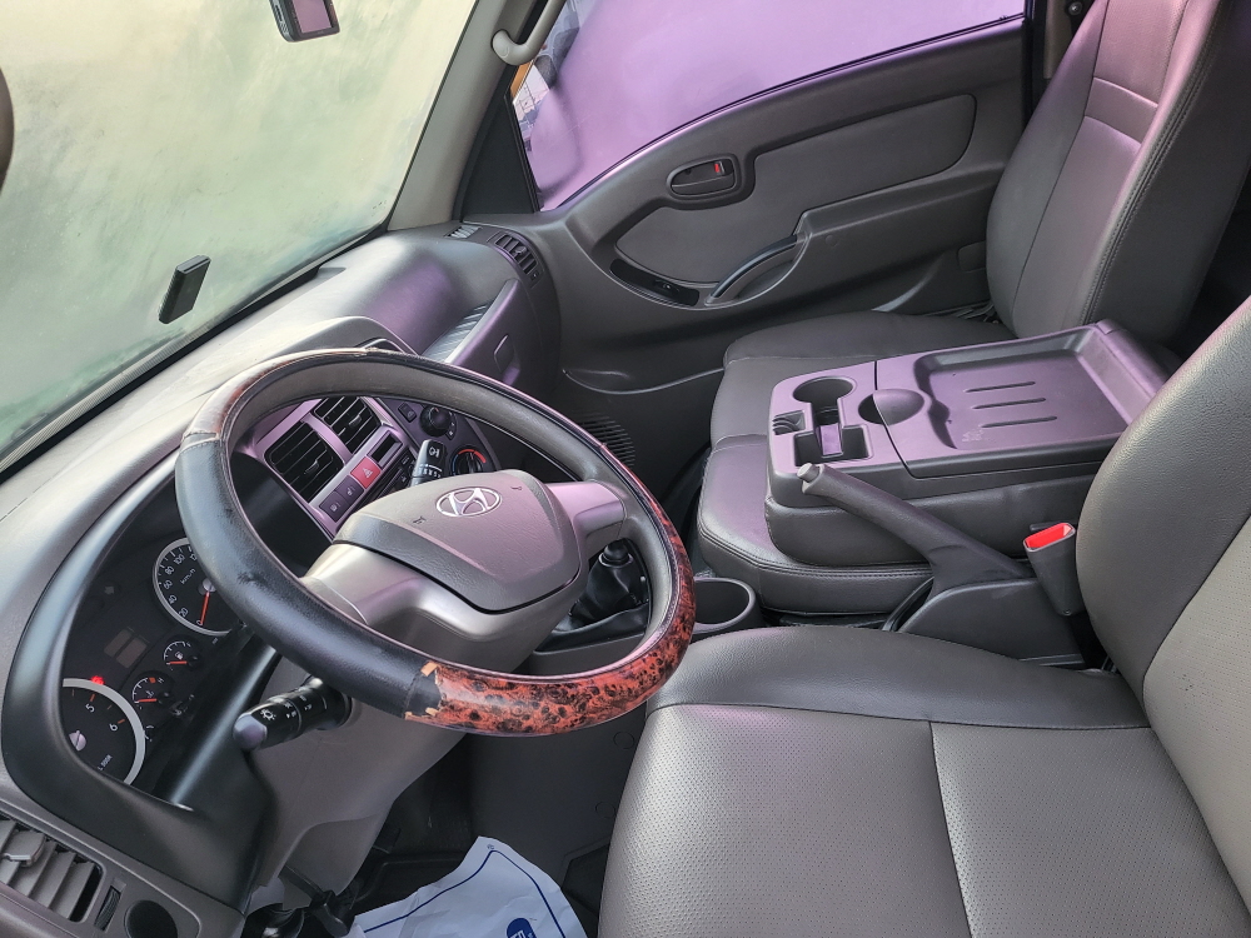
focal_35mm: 26
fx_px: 940
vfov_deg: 53.1
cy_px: 469
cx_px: 626
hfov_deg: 67.3
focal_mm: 4.25
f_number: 1.8
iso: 400
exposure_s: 1/40
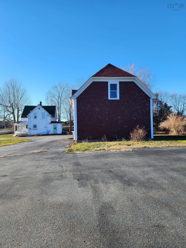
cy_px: 124
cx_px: 93
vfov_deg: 73.9
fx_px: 165
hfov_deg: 58.9
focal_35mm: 23
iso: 12
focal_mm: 6.4
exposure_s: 1/445
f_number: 1.8
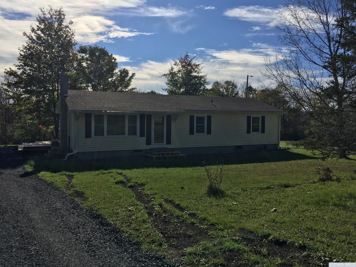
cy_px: 134
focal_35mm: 29
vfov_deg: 48.2
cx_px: 178
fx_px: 298
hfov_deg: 61.7
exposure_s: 1/3846
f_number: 2.2
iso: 25
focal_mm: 4.15
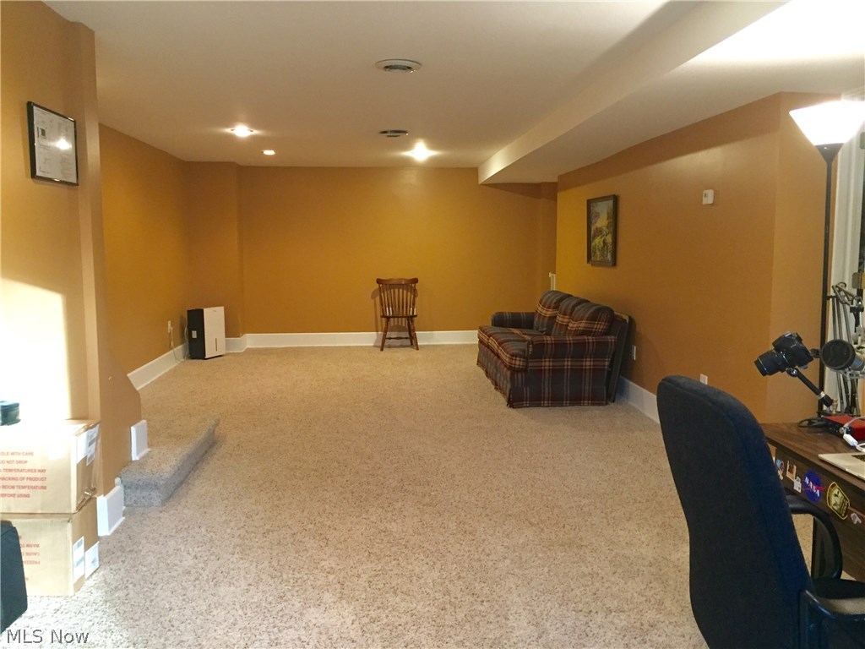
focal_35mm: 29
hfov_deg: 61.7
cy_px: 324
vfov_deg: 48.2
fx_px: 725
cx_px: 432
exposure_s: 1/20
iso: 250
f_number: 2.2
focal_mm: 4.15
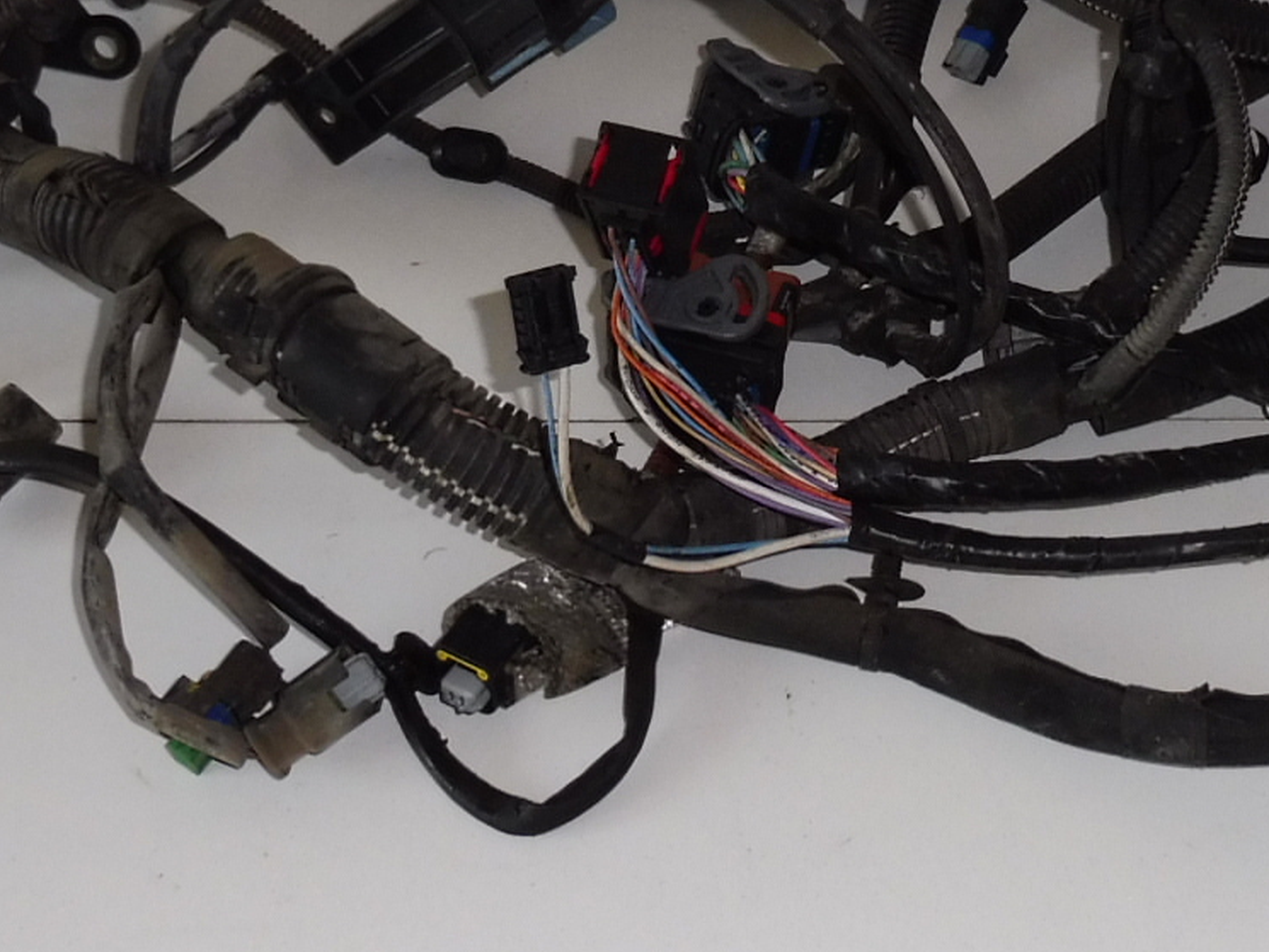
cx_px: 801
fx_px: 2420
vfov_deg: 22.0
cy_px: 187
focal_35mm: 66
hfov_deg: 29.3
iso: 200
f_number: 3.3
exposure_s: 1/60
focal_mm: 4.3
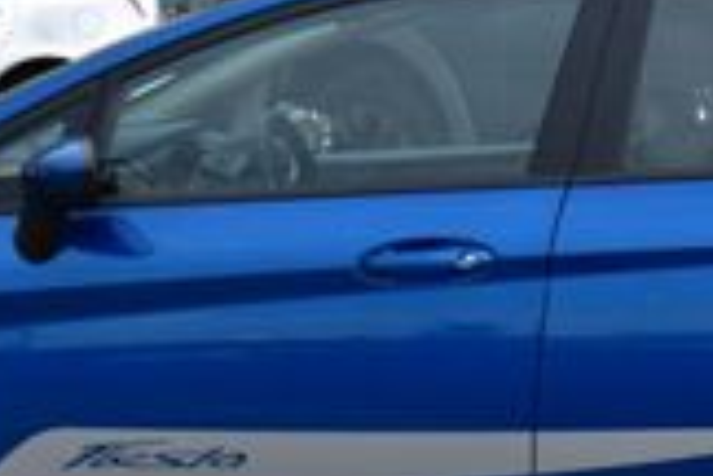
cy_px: 71
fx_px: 4218
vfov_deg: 6.4
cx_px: 365
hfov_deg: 9.7
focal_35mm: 213
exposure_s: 1/15
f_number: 6.3
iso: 450
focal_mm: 36
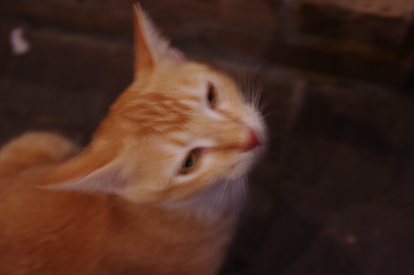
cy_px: 138
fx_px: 735
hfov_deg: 31.5
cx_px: 207
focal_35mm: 64
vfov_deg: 21.2
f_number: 4.5
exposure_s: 1/6
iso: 400
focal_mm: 42.5
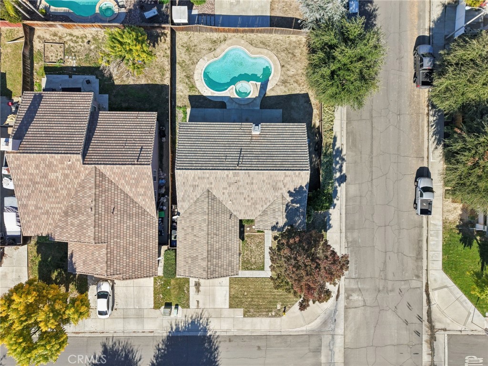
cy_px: 183
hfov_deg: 71.6
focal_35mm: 24
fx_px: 338
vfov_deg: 56.8
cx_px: 244
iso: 120
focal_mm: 8.7
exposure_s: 1/2000
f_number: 1.8
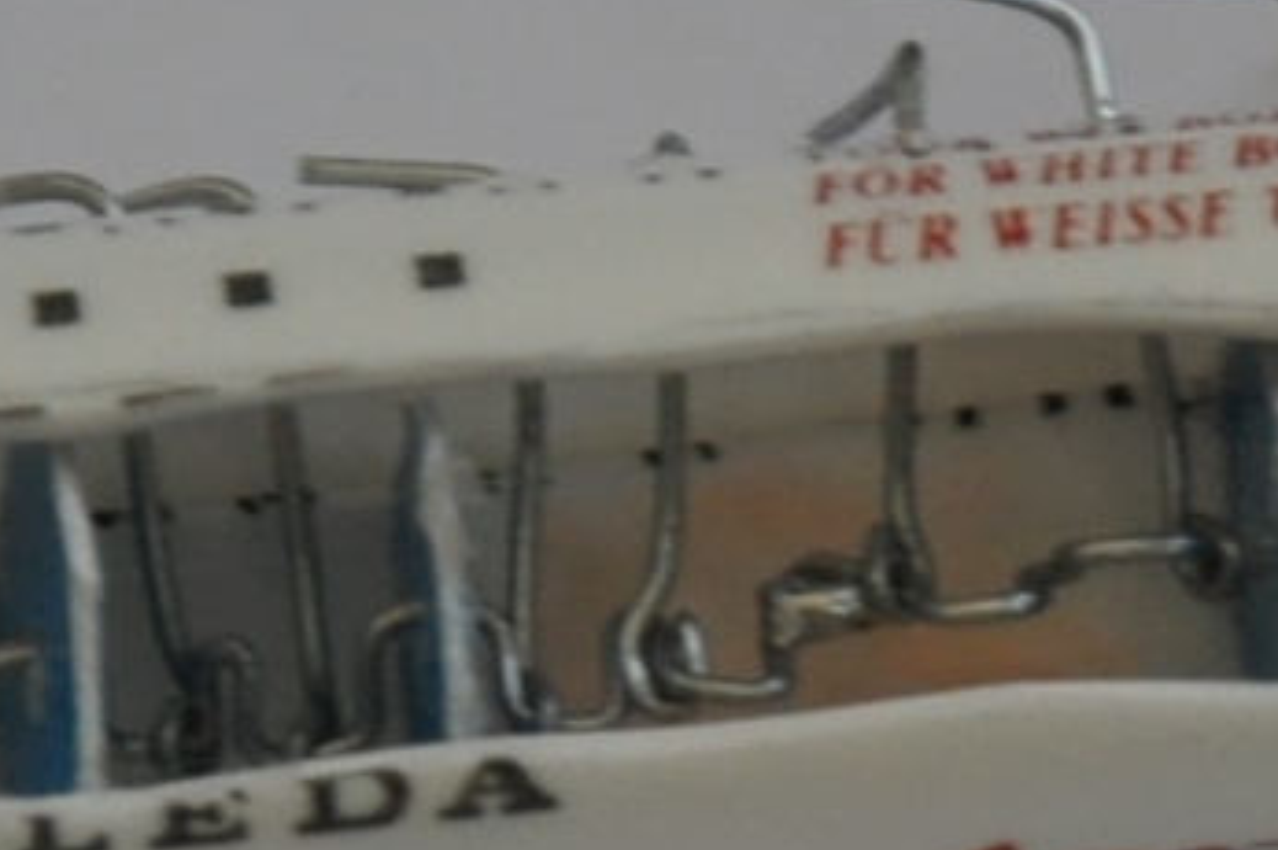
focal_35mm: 977
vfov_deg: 1.4
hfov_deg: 2.1
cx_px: 635
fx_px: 34654
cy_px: 868
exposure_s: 1/125
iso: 1000
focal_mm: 105
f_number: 5.6
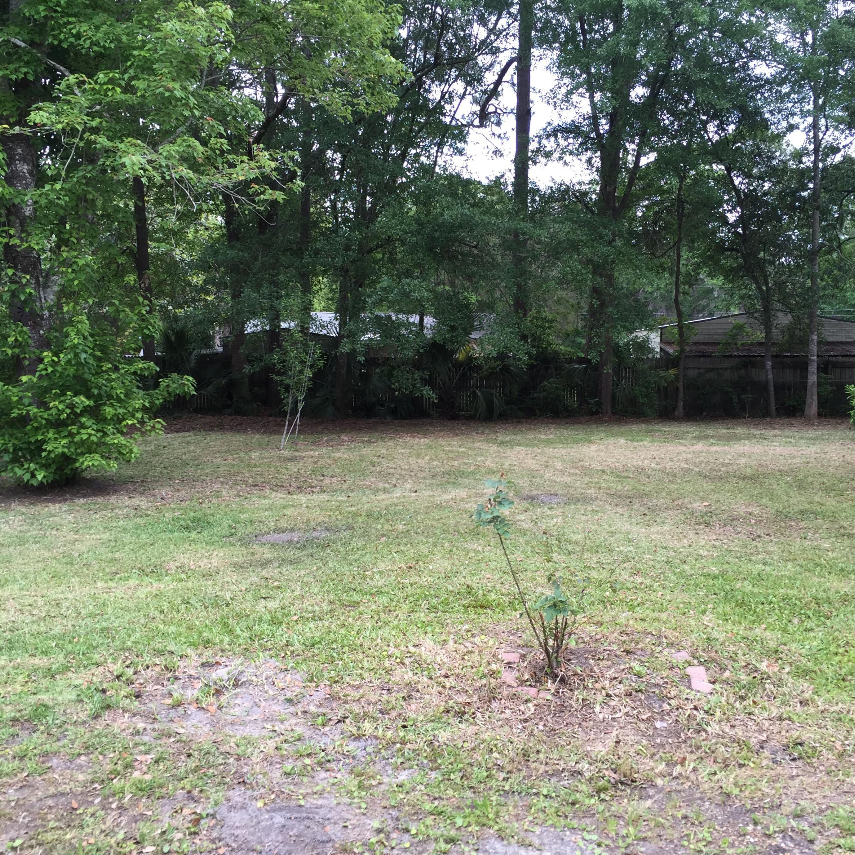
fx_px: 978
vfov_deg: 47.2
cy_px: 433
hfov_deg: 47.2
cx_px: 456
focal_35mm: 35
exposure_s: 1/131
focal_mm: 4.15
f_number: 2.2
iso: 32
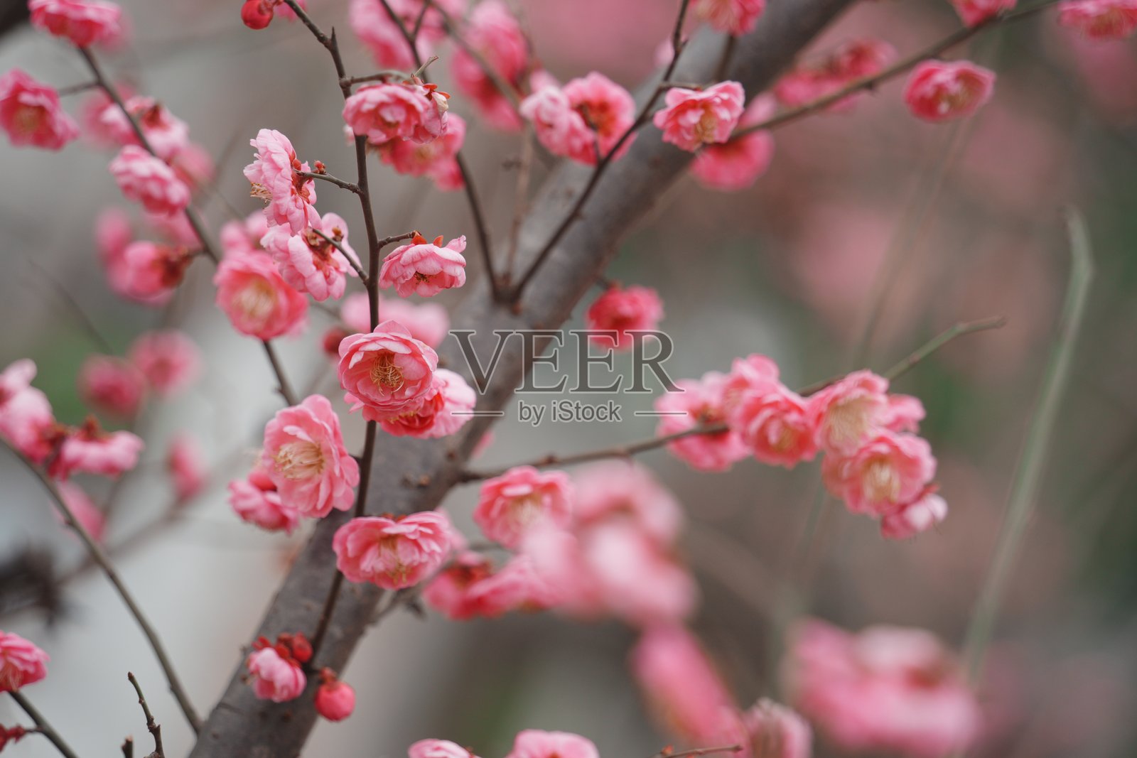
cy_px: 379
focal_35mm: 175
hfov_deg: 11.7
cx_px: 568
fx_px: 5527
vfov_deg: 7.8
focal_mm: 175
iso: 400
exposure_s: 1/200
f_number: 5.6
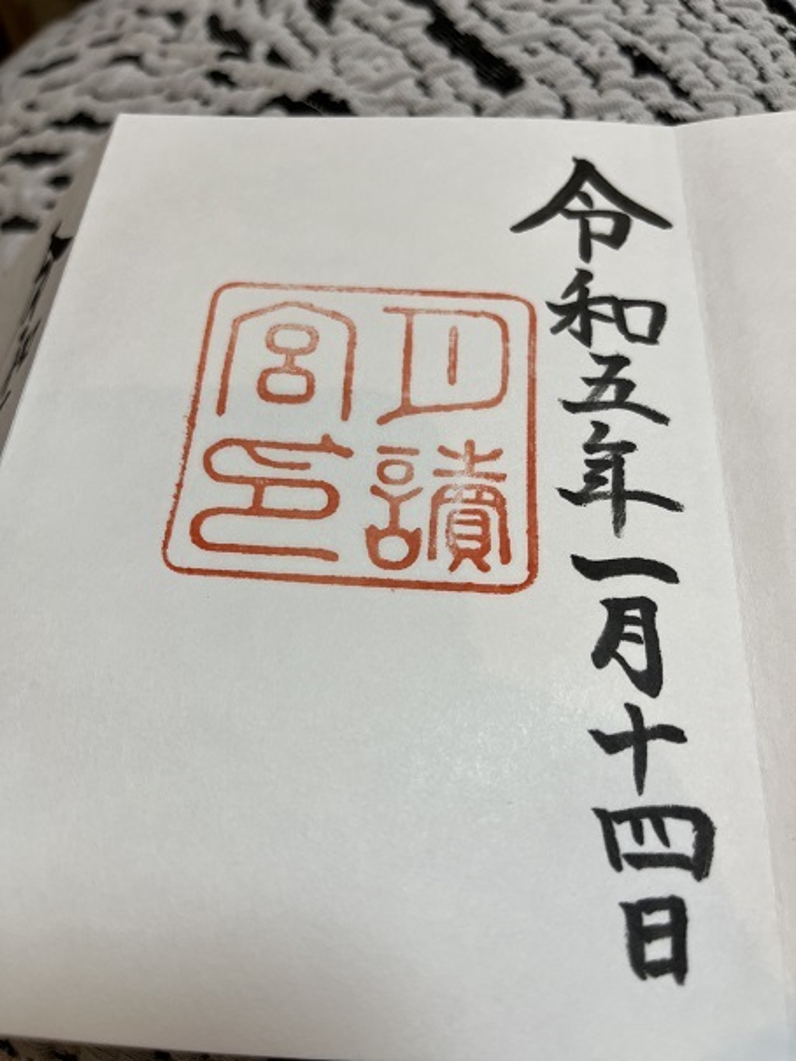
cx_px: 398
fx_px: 797
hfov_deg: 53.1
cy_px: 530
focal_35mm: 26
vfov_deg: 67.3
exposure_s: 1/80
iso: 40
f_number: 1.6
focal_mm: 5.1
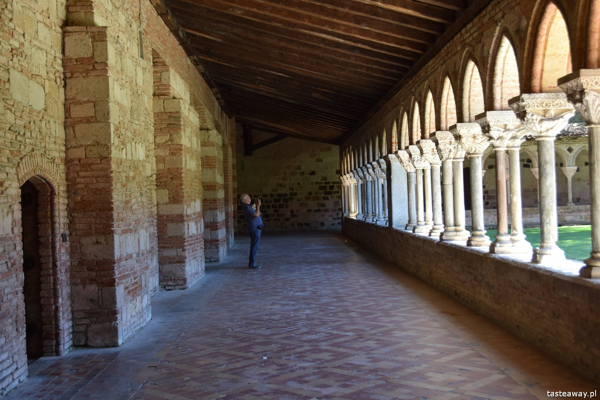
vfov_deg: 30.8
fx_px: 725
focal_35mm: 44
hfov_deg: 45.0
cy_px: 200
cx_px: 300
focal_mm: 29
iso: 400
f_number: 5
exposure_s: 1/100
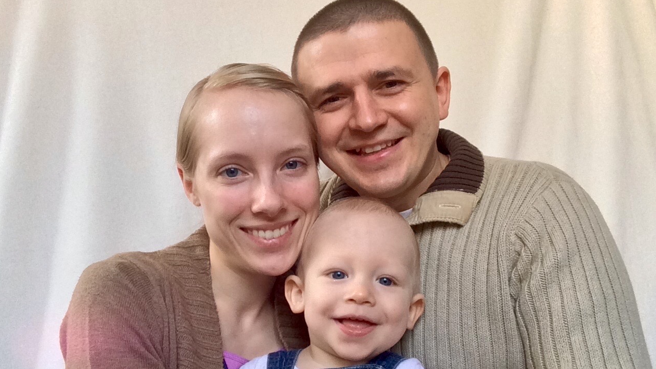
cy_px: 218
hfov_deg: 58.0
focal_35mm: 34
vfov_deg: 34.6
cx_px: 328
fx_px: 591
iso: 100
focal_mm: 2.15
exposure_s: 1/33
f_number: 2.4
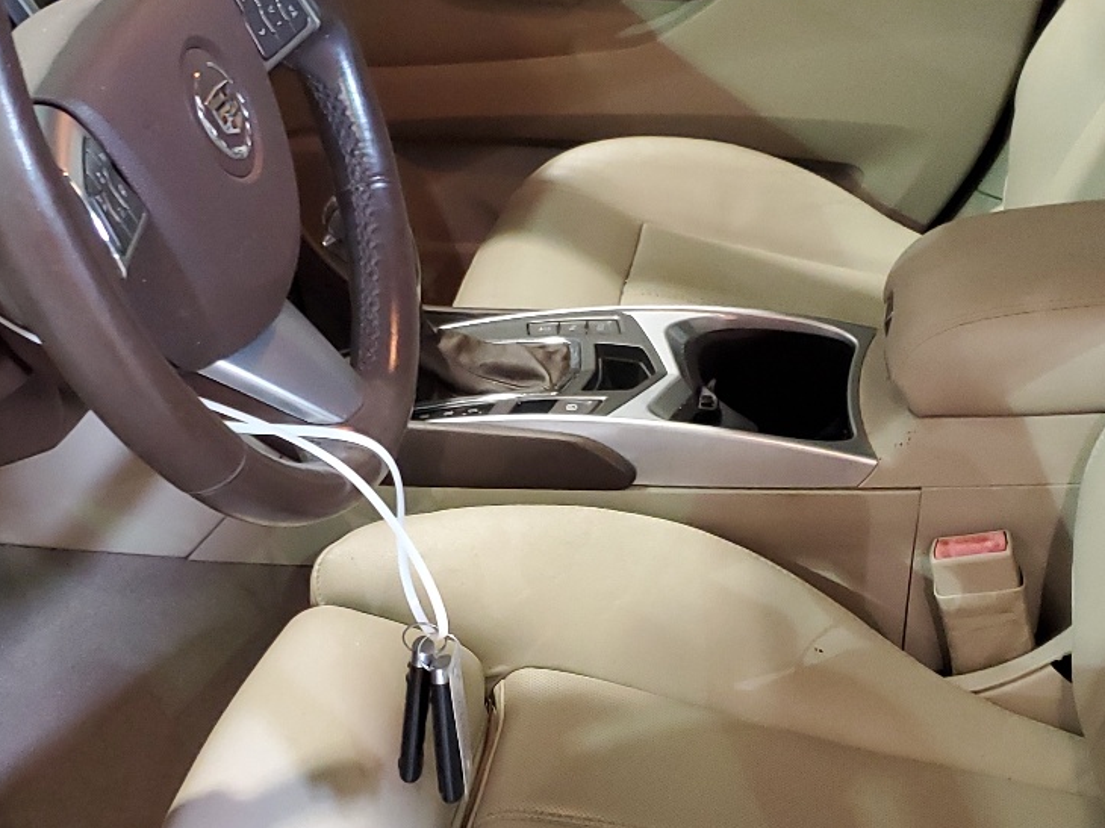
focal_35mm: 57
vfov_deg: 25.6
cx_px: 427
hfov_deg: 33.7
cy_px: 527
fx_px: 1819
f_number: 1.5
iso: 328
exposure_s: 1/40
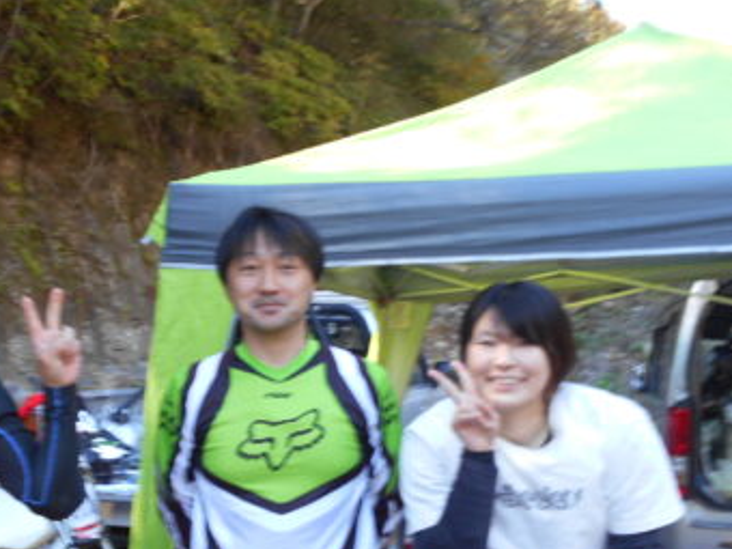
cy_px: 413
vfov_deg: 27.6
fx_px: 1100
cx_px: 239
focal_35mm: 52
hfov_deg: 36.4
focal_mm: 5.8
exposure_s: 1/40
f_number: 3.6
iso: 80
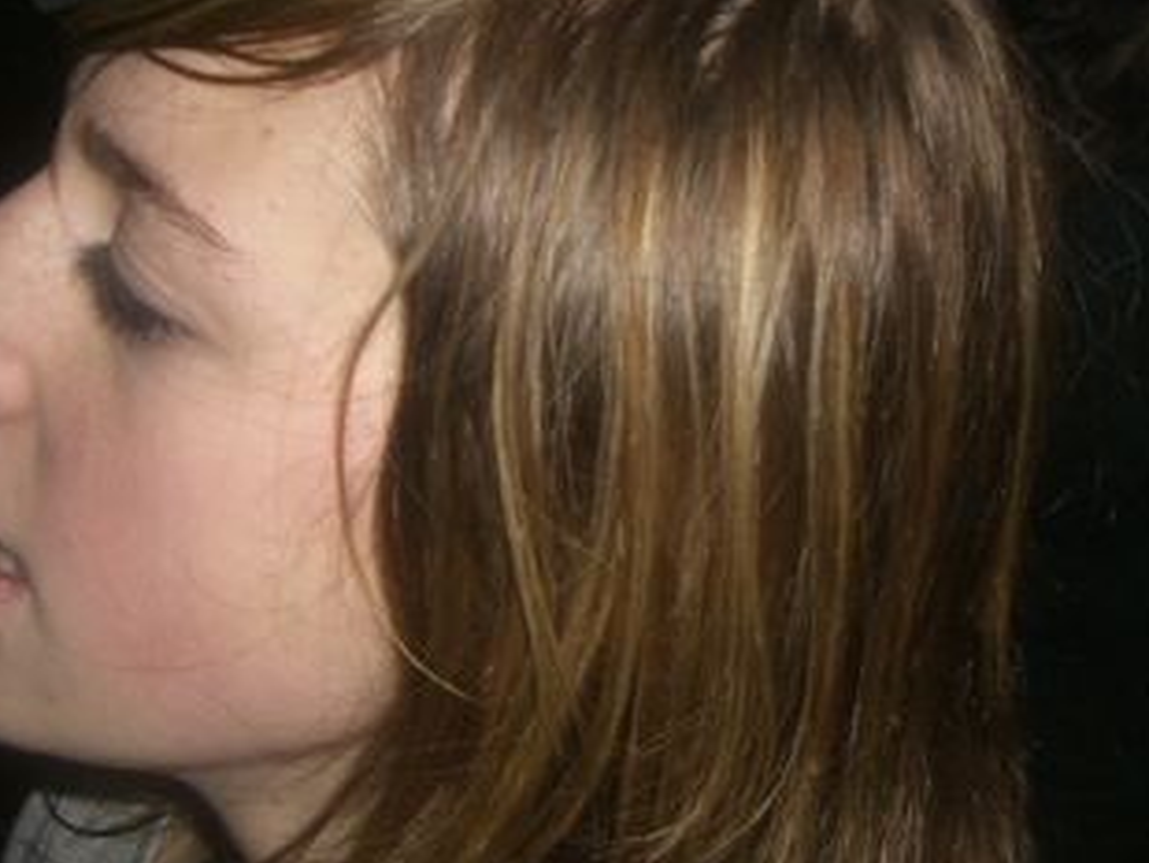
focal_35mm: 72
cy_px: 269
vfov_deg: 20.4
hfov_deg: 26.7
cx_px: 841
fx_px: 2392
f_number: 2.7
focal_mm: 6.2
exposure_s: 1/60
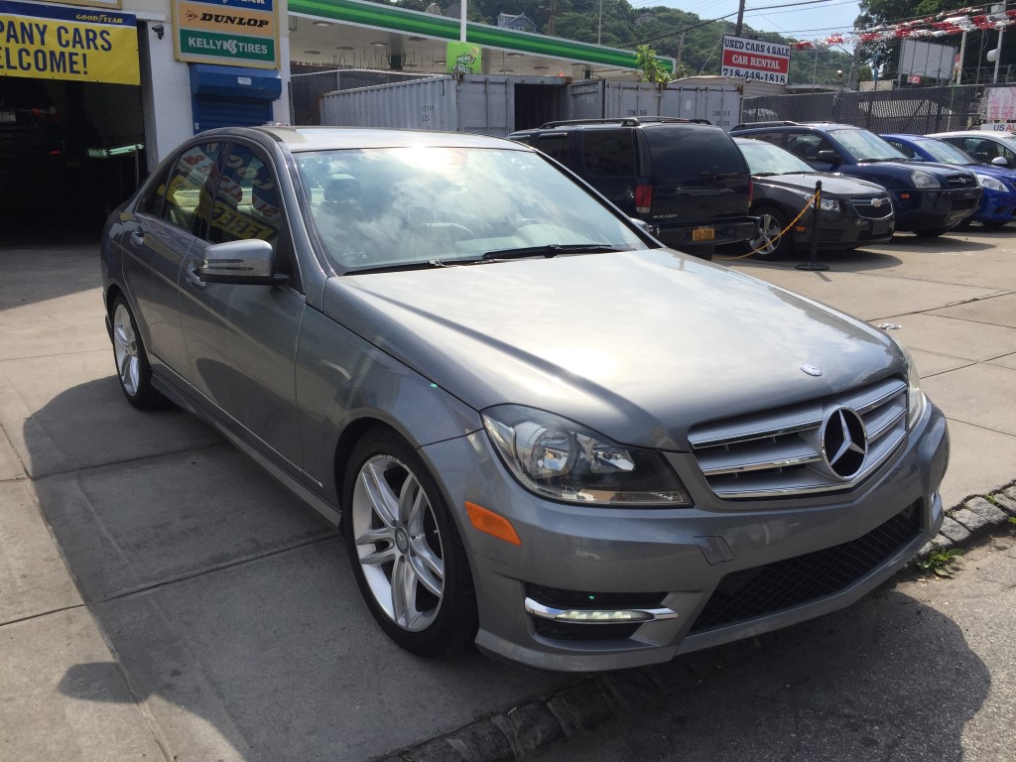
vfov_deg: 48.2
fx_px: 851
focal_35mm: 29
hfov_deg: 61.7
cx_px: 508
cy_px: 381
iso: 32
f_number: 2.2
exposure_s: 1/3300
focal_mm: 4.15
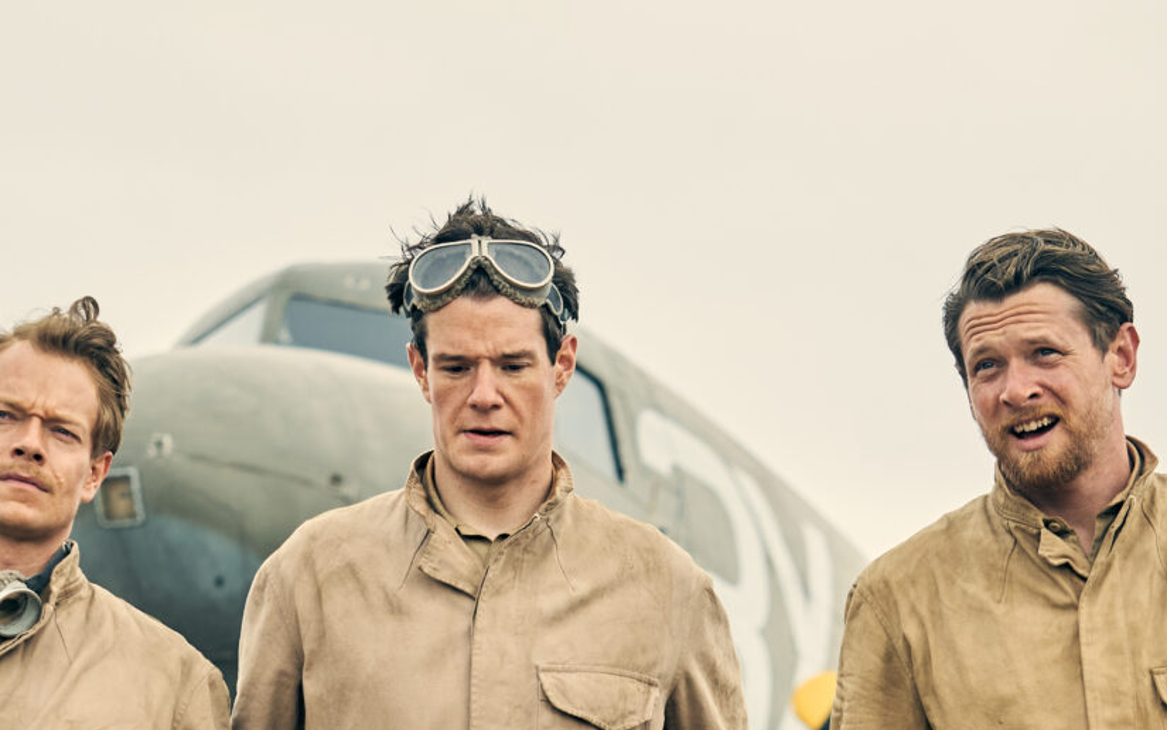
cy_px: 805
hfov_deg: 12.6
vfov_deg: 7.9
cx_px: 487
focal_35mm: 166
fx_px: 5281
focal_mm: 70
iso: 320
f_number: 4
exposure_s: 1/640
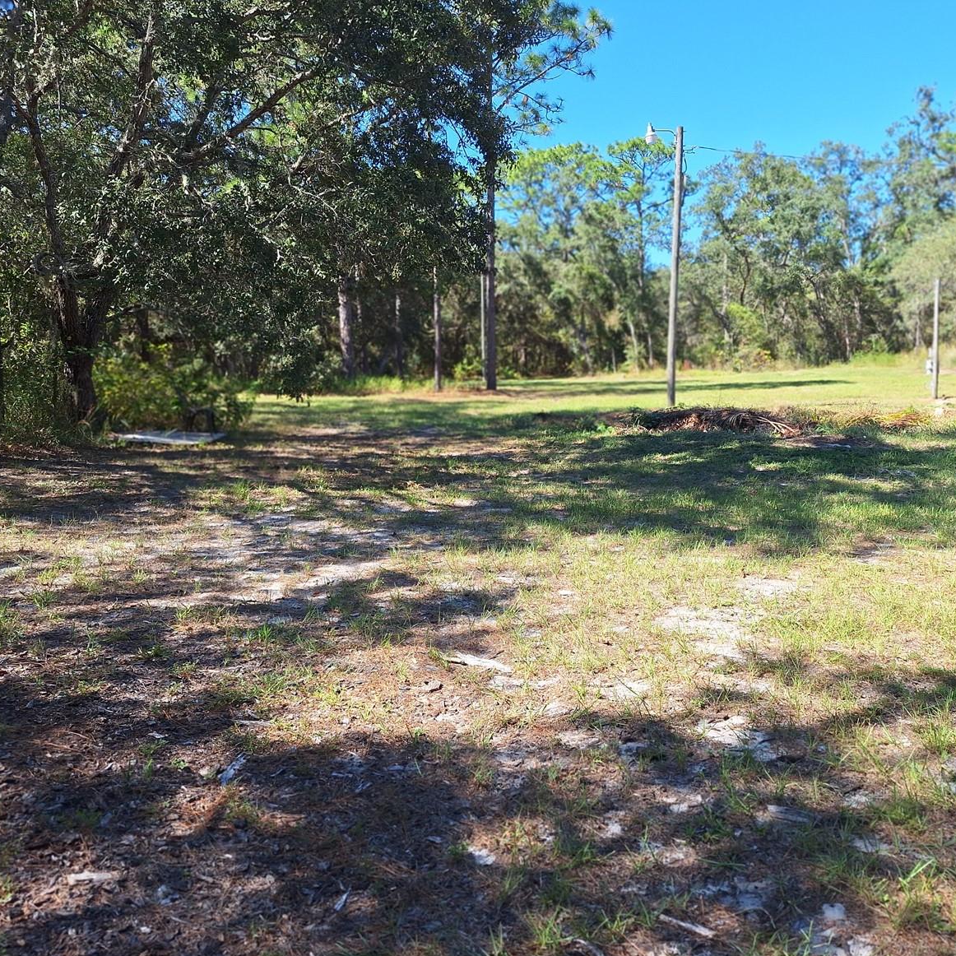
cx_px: 507
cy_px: 480
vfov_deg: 57.3
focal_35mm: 28
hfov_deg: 57.3
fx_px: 875
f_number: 1.8
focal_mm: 5.54
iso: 40
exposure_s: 1/1220
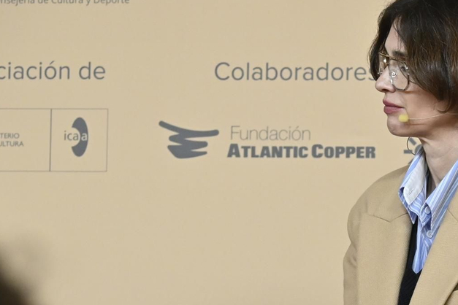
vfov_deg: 3.0
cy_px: 277
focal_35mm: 459
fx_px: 5839
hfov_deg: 4.5
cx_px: 342
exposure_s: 1/320
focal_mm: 120
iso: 1600
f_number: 5.3
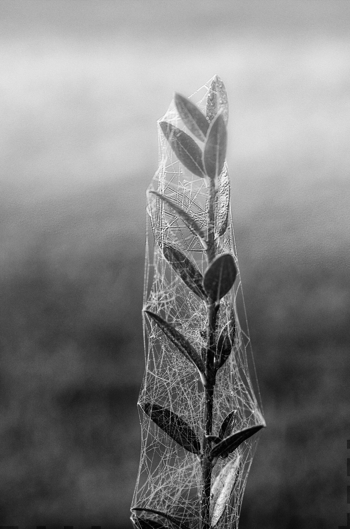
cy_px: 264
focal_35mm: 90
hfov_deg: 15.1
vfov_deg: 22.7
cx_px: 175
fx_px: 1318
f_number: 5
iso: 250
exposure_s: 1/400
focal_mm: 60
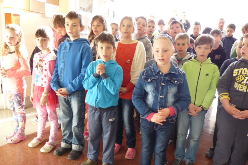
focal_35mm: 29
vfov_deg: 44.8
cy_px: 94
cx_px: 126
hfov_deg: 63.7
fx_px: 200
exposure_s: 1/30
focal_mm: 4.8
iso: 400
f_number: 2.8
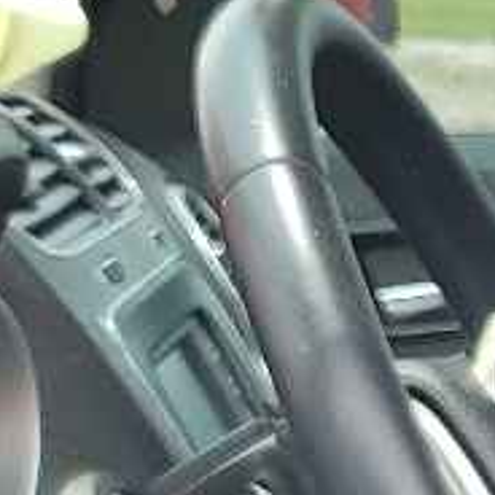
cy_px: 864
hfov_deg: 8.2
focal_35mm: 200
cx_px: 1111
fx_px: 3236
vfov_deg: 8.4
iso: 50
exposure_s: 1/714
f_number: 1.5
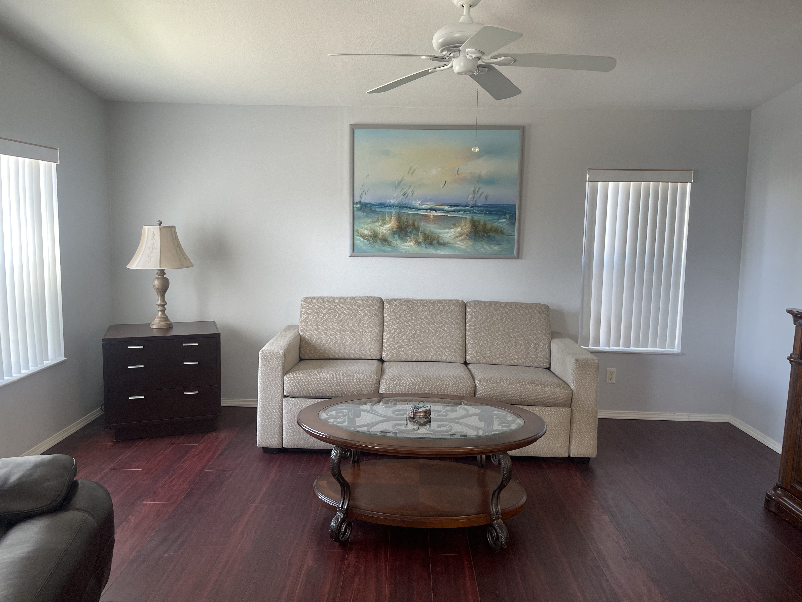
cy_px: 301
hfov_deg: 67.3
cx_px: 401
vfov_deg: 53.1
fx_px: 602
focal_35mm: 26
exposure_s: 1/120
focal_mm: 4.2
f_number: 1.6
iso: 125
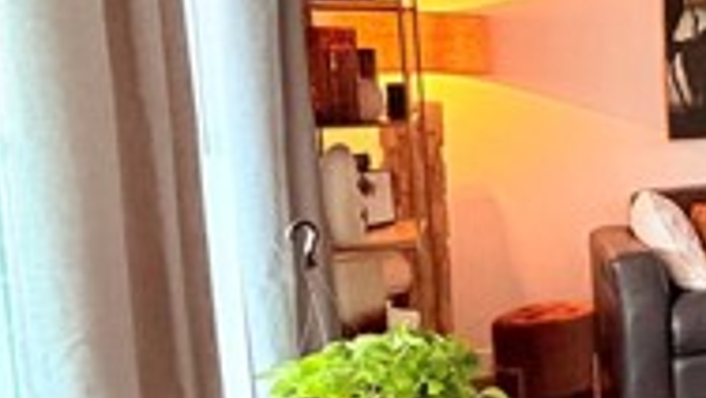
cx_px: 1172
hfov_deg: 24.7
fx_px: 974
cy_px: 143
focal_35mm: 52
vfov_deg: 23.0
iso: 500
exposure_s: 1/60
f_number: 2.2
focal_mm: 2.22
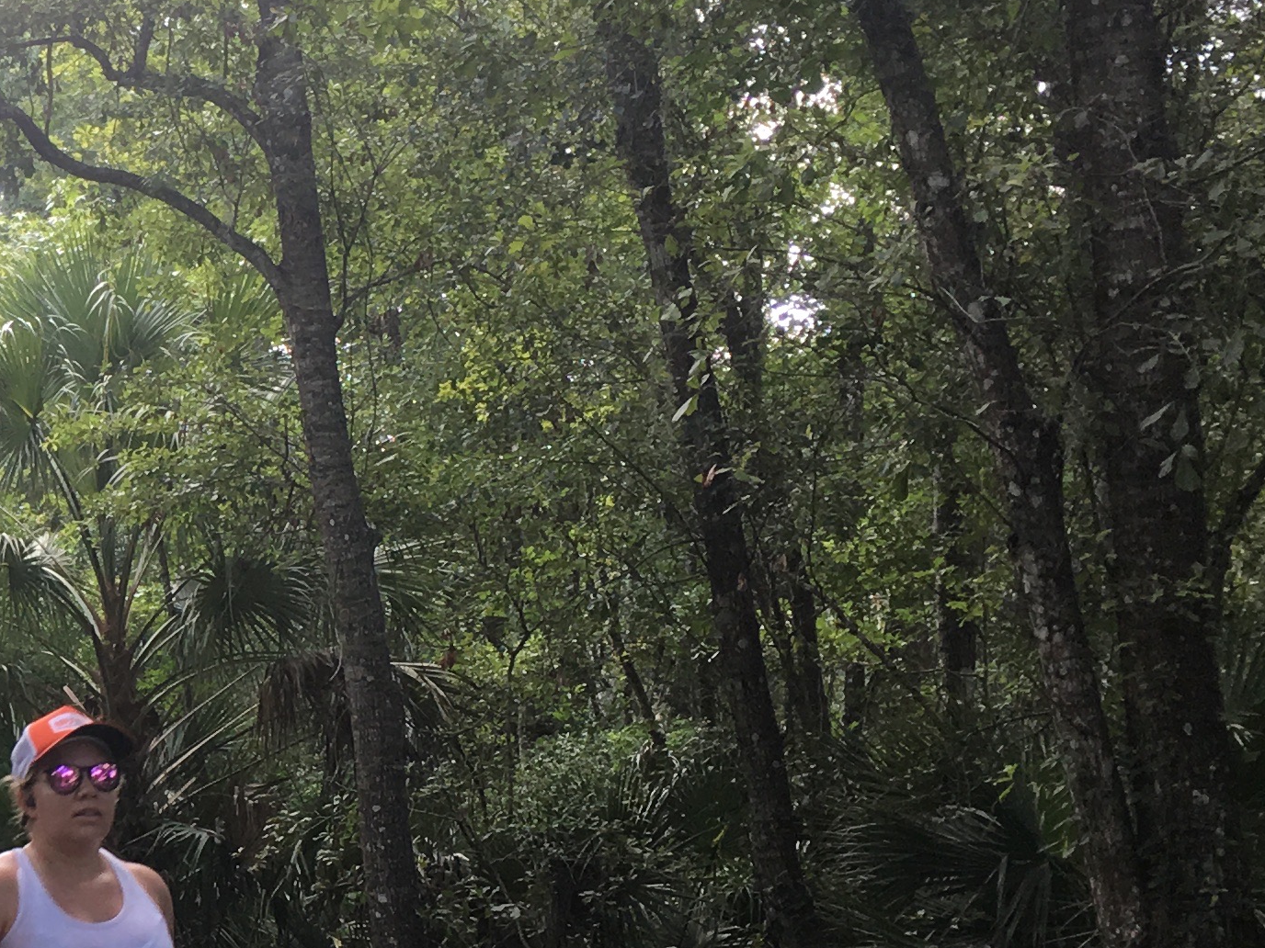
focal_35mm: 85
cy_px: 631
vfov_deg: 17.3
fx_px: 3106
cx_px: -254
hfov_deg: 21.4
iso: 32
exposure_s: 1/120
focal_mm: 4.15
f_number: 2.2
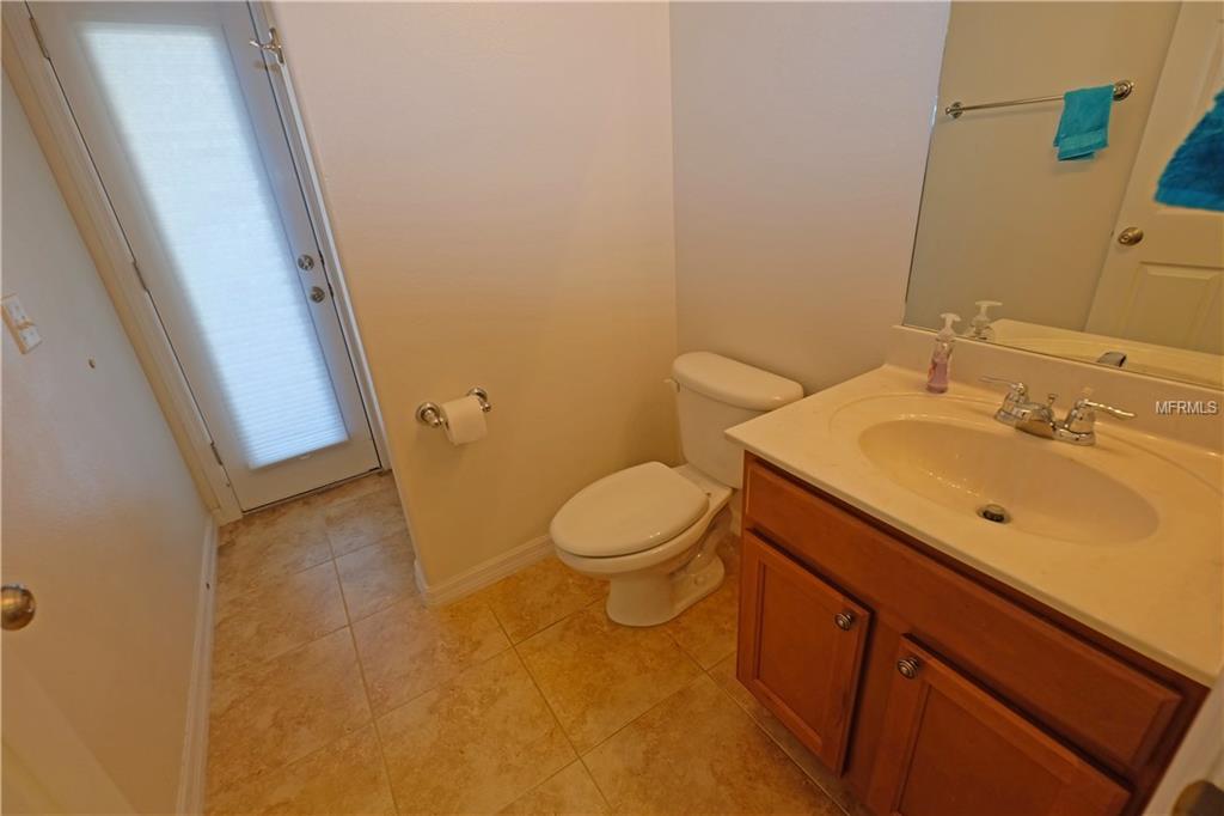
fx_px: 510
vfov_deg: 77.3
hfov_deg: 100.4
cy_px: 408
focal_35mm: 15
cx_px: 612
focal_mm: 10
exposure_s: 1/30
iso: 400
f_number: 4
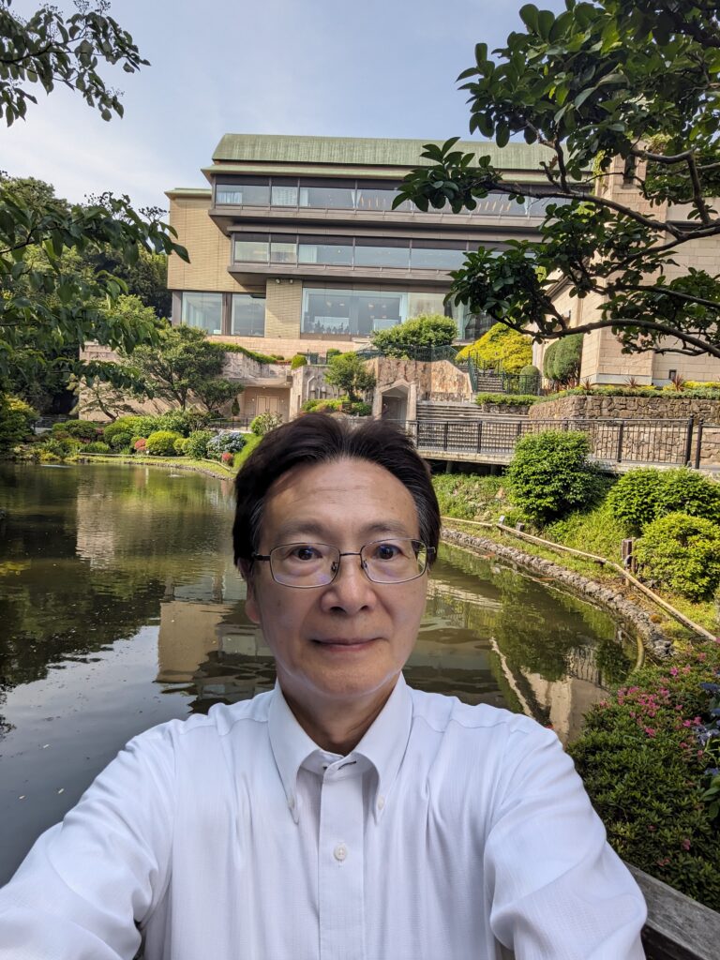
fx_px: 582
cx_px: 360
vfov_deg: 79.0
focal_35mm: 21
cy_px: 480
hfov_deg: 63.4
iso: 45
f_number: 2.2
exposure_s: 1/929
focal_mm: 2.74
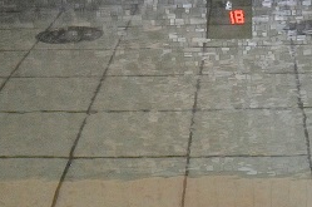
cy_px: 152
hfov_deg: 19.8
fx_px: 891
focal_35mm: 103
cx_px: 204
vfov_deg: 13.2
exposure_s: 1/60
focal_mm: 24
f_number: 5.6
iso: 2500
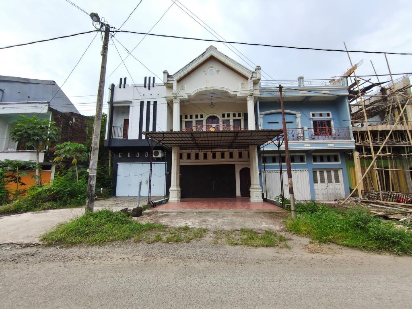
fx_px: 179
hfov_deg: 98.2
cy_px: 154
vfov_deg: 81.7
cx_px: 206
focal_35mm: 15
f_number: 2.2
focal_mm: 1.65
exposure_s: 1/258
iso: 50
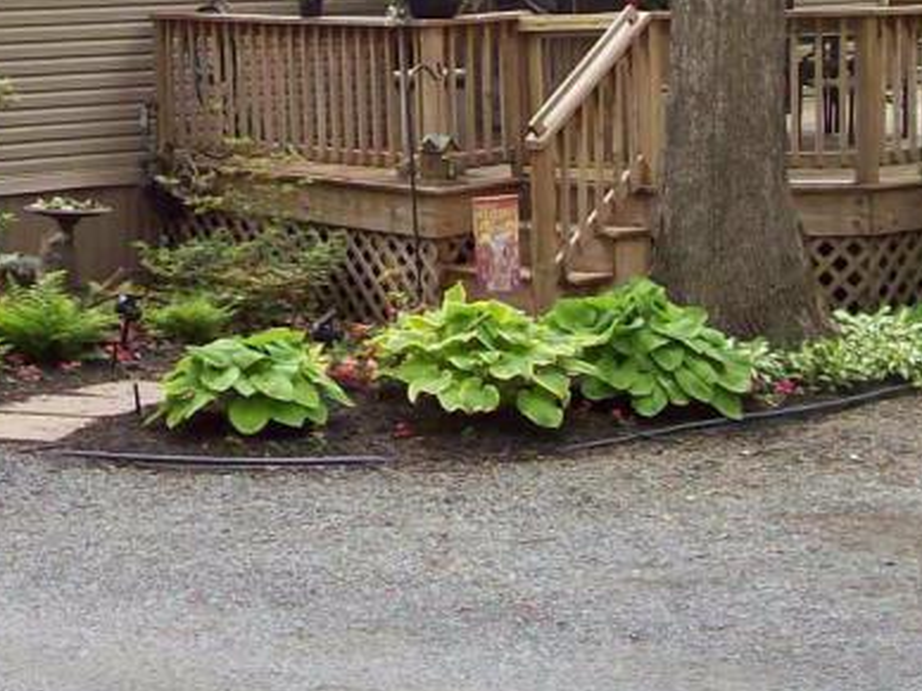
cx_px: 195
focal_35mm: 95
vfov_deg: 15.2
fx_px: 2530
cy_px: -57
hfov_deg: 20.4
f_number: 2.7
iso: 80
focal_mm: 6
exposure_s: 1/342
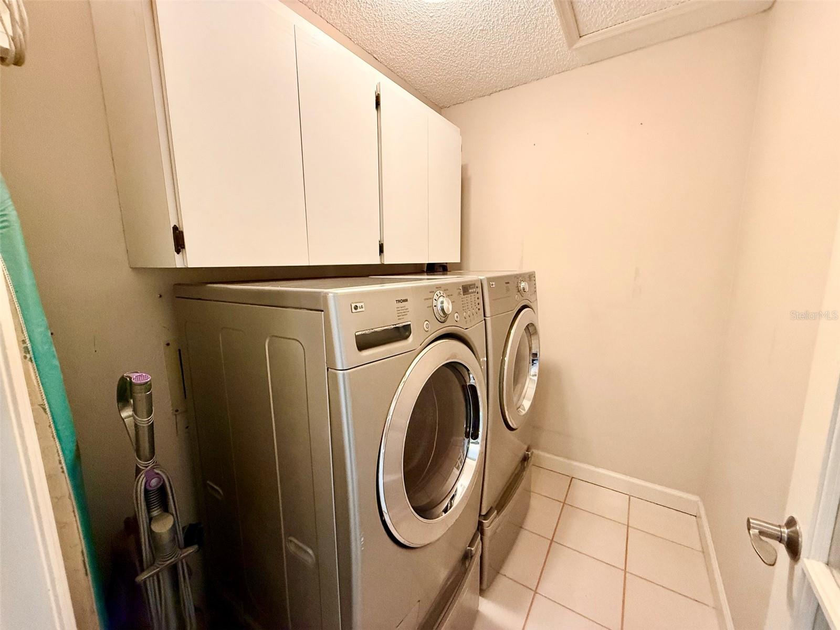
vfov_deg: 85.7
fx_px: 340
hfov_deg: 102.1
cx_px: 420
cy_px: 315
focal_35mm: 14
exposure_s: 1/60
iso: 500
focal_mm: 2.22
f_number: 2.2
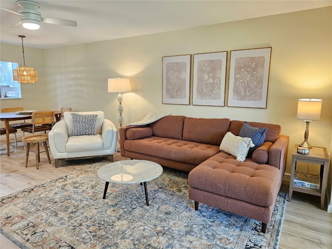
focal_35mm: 23
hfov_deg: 73.9
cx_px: 166
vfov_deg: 58.9
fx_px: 221
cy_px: 124
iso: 500
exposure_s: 1/120
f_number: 1.8
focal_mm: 5.4
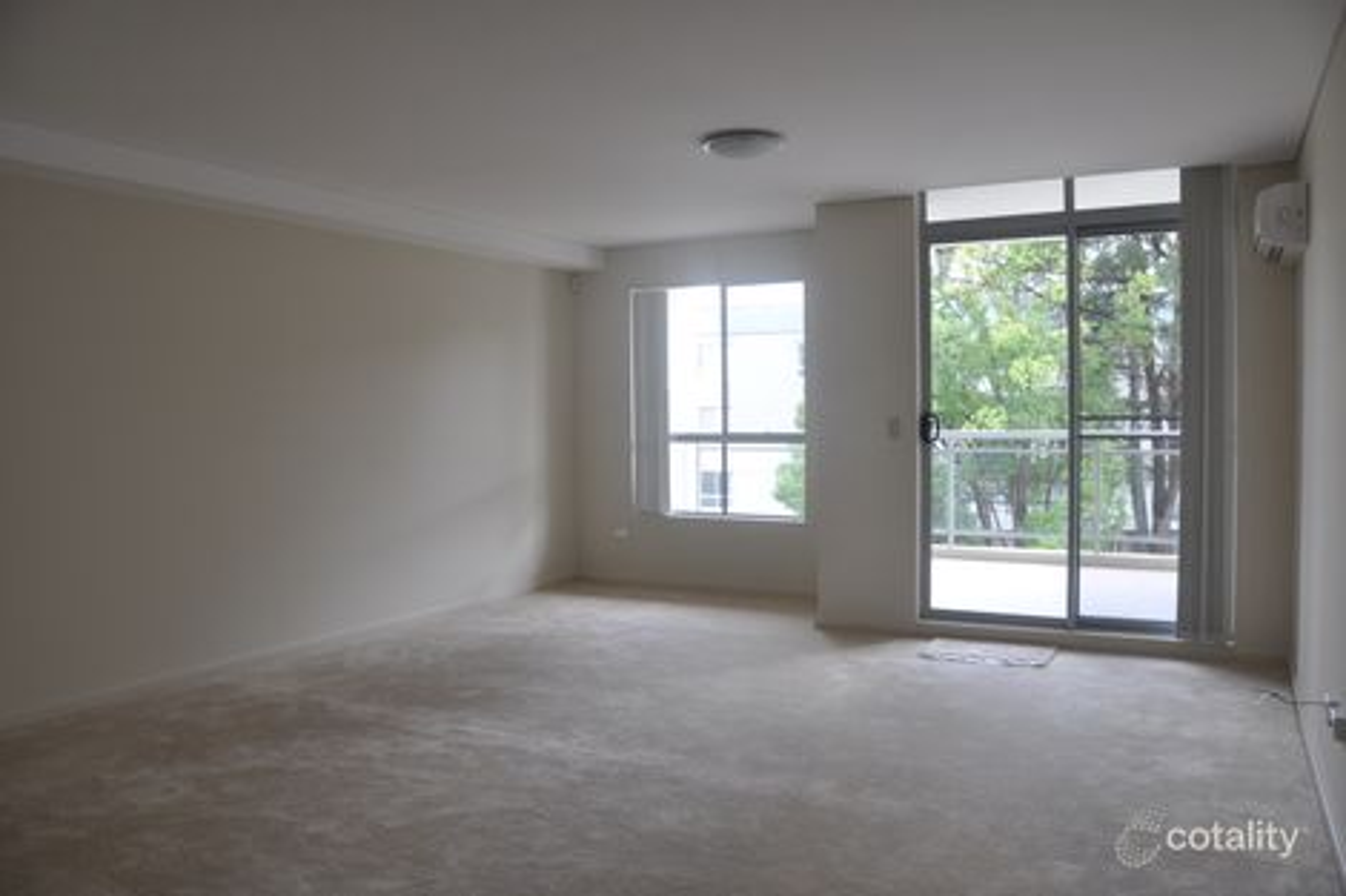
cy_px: 448
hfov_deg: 67.4
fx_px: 1009
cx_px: 673
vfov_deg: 47.9
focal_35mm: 27
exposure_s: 1/40
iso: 200
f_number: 6.3
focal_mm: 18
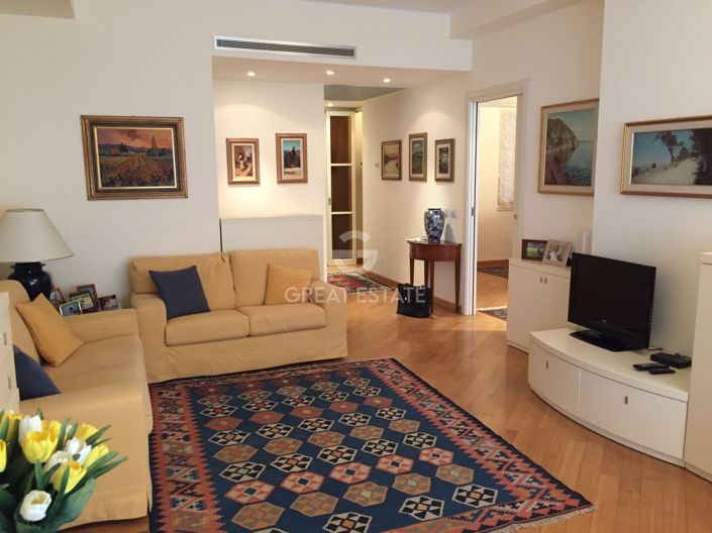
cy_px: 266
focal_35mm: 29
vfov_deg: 48.2
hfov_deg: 61.7
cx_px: 356
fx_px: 596
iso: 250
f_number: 2.2
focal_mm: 4.15
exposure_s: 1/33
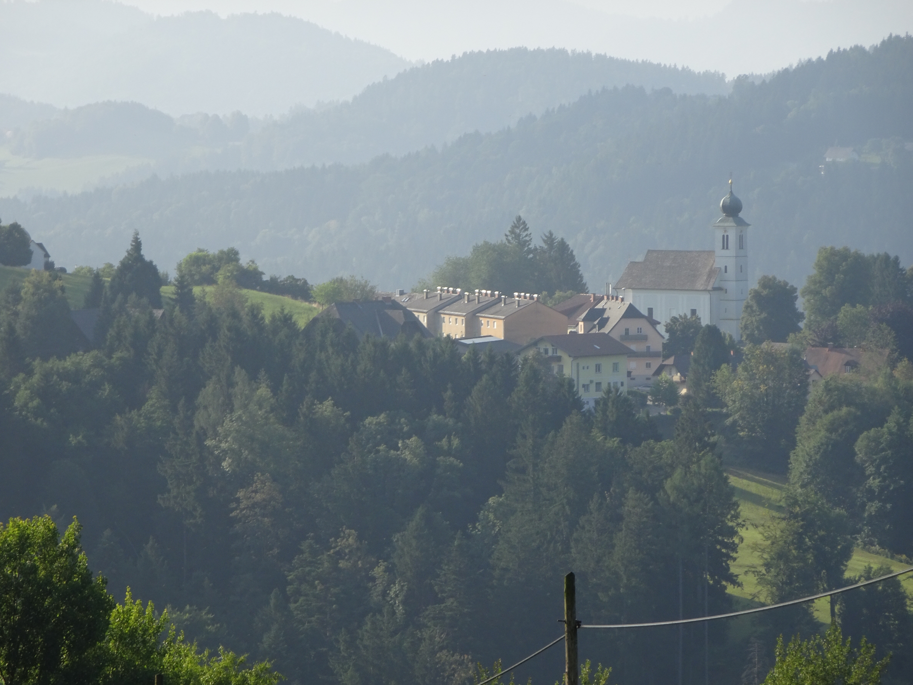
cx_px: 456
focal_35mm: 271
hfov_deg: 7.3
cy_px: 342
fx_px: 7148
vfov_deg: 5.5
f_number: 6.3
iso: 80
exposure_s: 1/250
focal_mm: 46.32
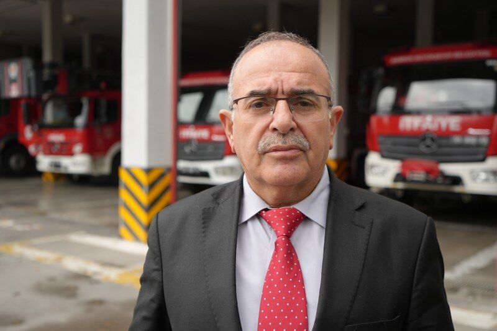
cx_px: 248
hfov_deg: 49.6
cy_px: 166
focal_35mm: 39
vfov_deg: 34.2
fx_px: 538
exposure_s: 1/160
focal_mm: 39
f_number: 4
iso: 400
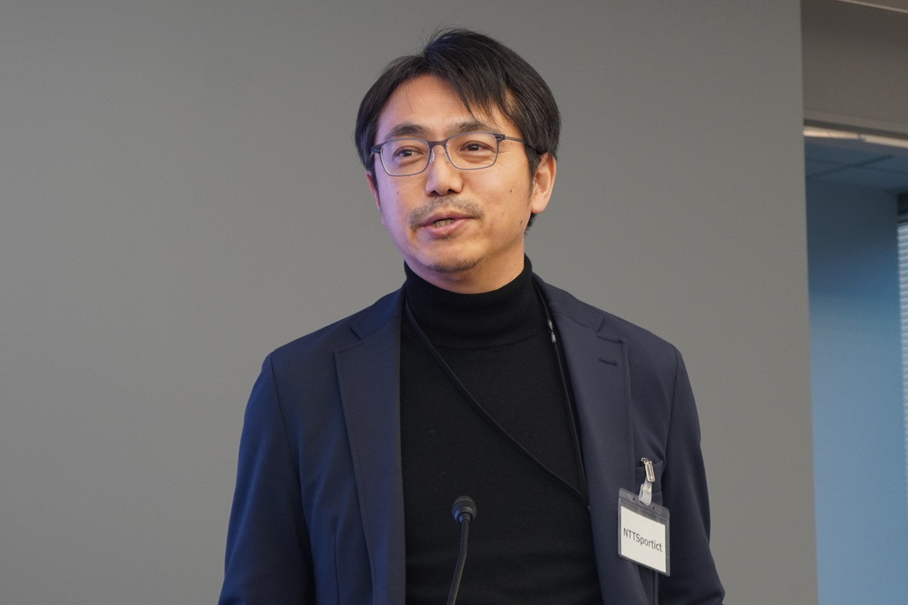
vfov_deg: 20.6
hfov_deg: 30.5
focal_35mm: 66
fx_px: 1665
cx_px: 454
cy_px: 302
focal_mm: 44
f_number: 4.5
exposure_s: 1/80
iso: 500
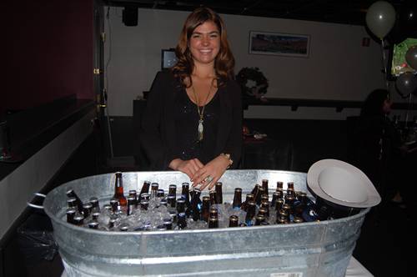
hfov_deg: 62.0
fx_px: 347
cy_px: 138
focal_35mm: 30
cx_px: 208
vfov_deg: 43.5
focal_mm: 20
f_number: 3.8
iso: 400
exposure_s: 1/60
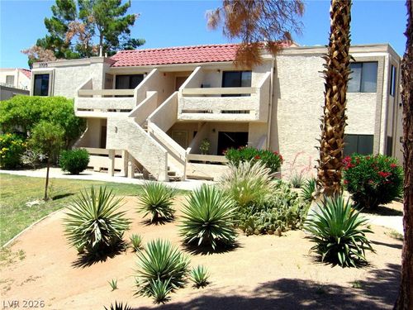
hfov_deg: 44.8
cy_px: 155
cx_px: 206
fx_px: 501
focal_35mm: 42
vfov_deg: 34.3
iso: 80
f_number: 13.1
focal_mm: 7.6
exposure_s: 1/75
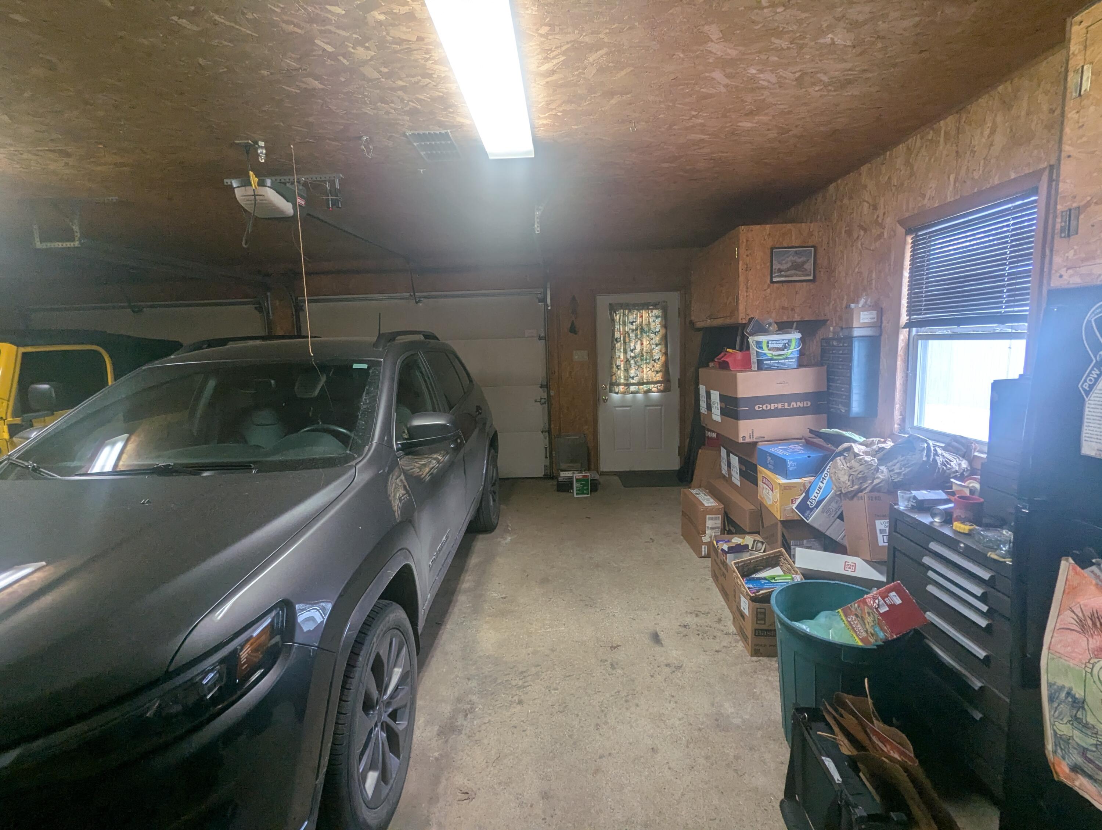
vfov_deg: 78.2
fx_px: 510
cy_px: 415
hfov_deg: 94.4
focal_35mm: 16
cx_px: 551
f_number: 2.2
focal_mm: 2.35
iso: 83
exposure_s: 1/40
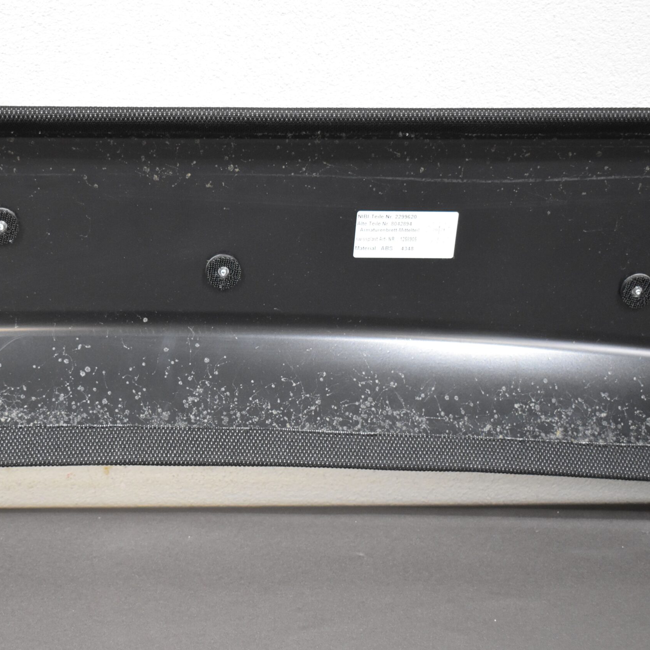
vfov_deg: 26.1
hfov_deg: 25.9
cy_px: 326
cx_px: 194
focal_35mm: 66
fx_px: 1402
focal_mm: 34
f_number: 4.5
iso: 2200
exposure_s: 1/125
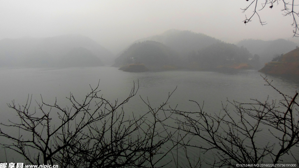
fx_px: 222
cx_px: 149
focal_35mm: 28
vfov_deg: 41.0
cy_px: 56
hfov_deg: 67.9
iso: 125
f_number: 3.2
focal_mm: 4.5
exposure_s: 1/100
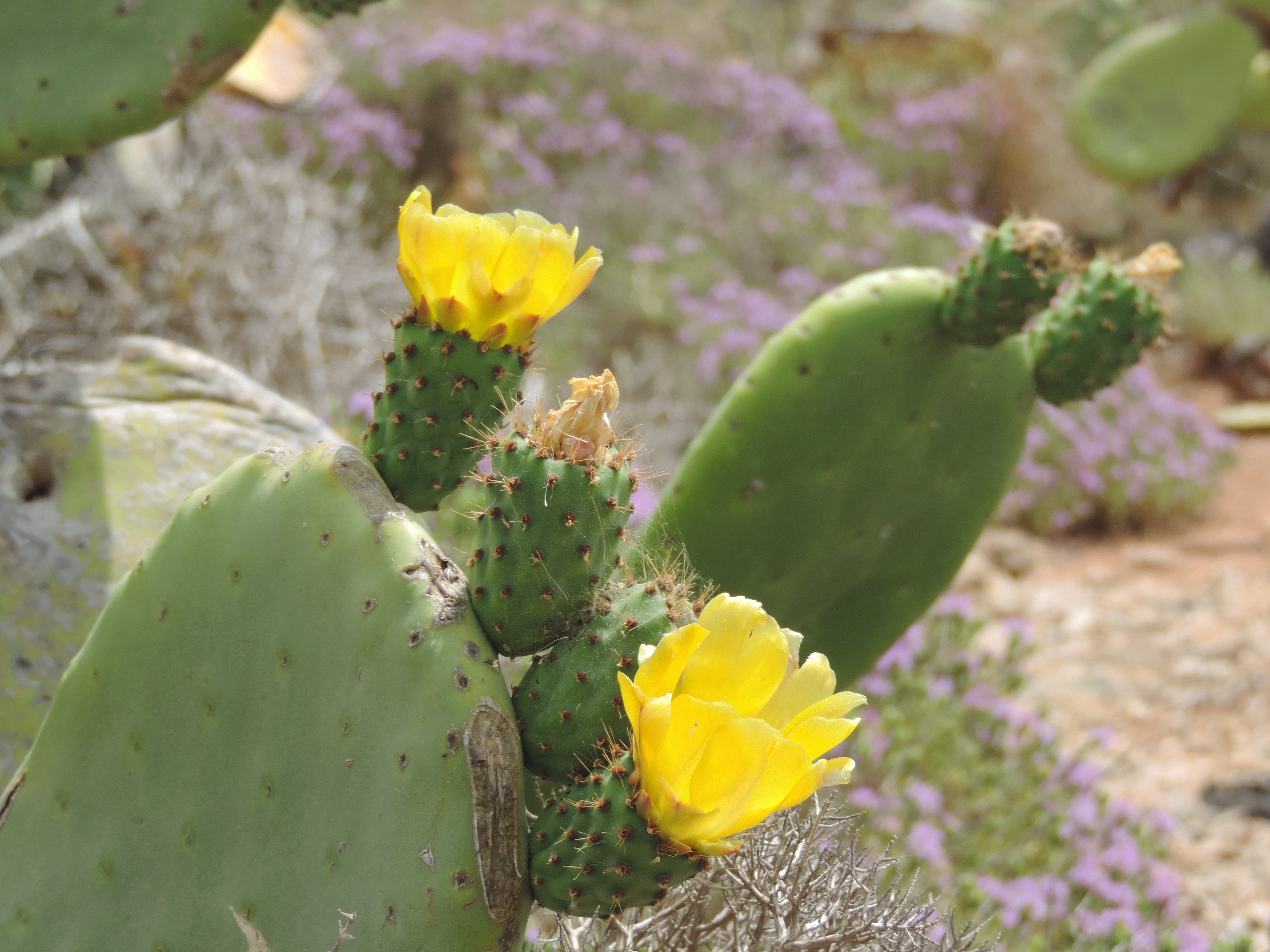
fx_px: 4403
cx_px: 635
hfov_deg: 16.4
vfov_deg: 12.3
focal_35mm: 120
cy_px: 476
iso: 80
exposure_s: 1/400
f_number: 4.2
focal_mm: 21.4
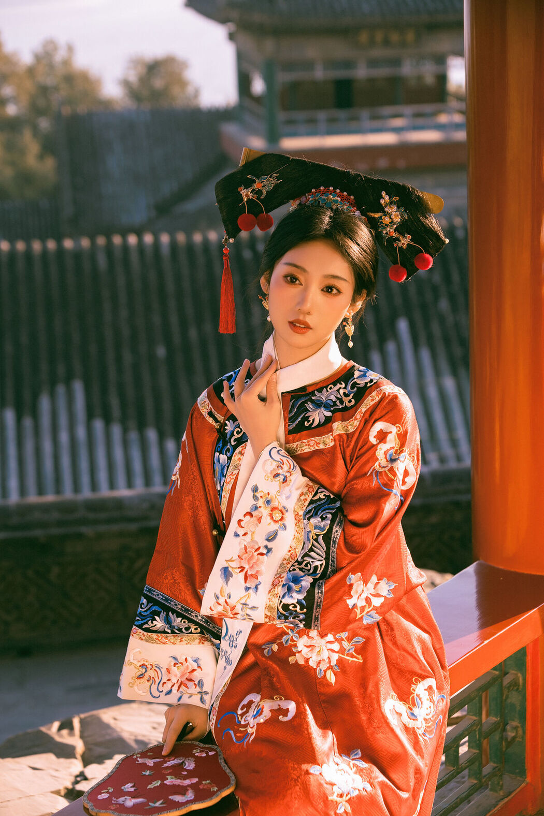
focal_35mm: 71
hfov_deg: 19.2
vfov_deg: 28.5
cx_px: 272
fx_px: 1609
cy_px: 408
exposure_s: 1/200
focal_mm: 70
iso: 100
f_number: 4.5
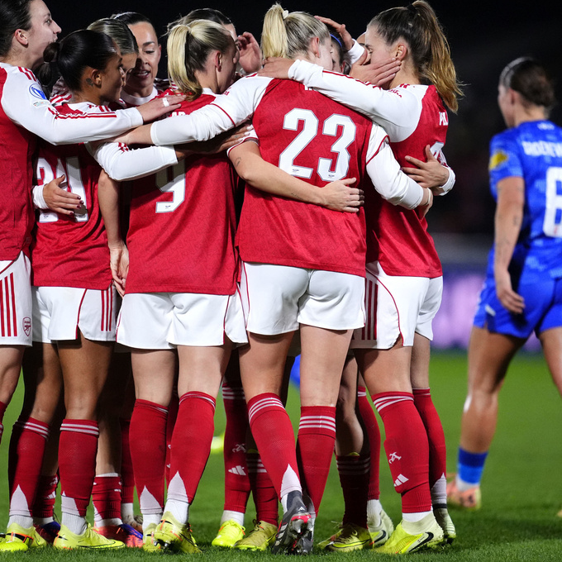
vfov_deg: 3.4
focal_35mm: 512
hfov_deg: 3.4
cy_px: 281
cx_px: 238
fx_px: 9404
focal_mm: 400
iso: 5000
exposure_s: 1/2000
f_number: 2.8
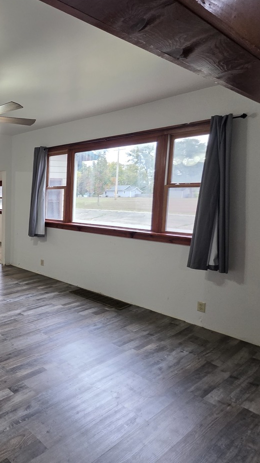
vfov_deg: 81.2
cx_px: -51
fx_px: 270
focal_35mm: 22
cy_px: 222
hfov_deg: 38.3
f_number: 1.9
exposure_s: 1/120
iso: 200
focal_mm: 2.2
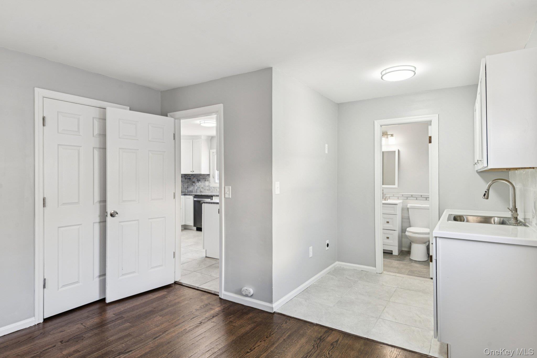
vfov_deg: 61.9
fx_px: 298
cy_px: 179
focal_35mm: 20
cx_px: 268
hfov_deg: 84.0
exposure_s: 1/6
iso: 125
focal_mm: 20
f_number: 8
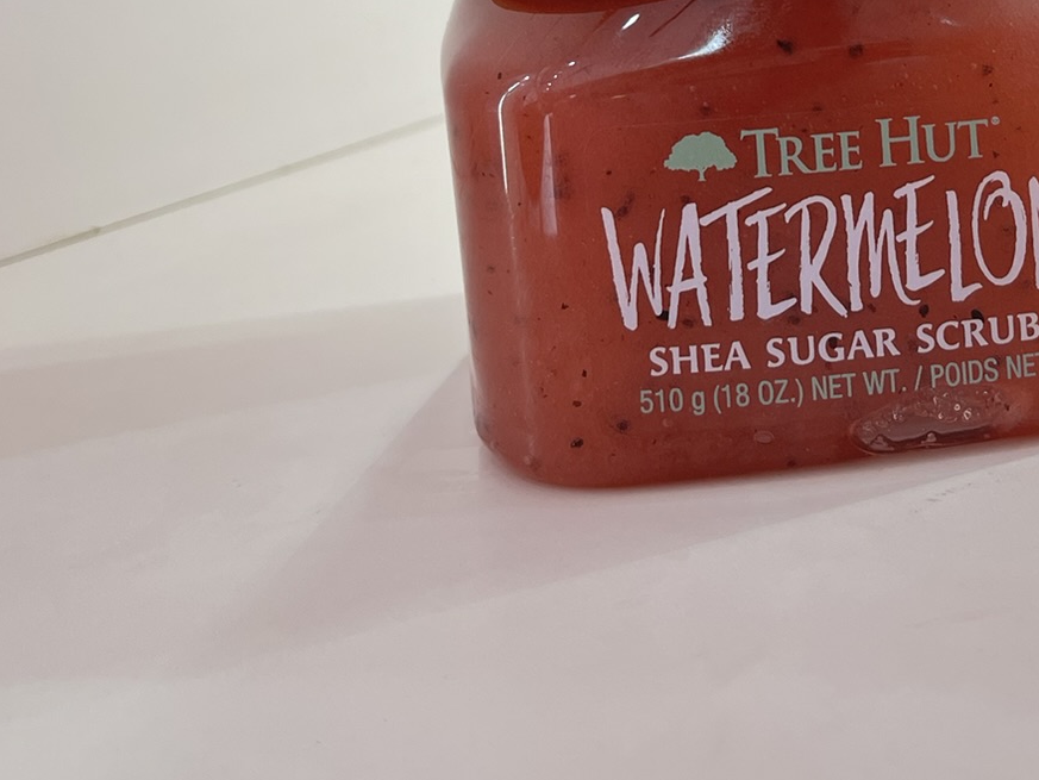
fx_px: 1831
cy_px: -231
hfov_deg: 31.4
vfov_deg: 21.7
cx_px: 716
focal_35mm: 61
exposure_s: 1/120
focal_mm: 5.1
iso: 100
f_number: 1.6
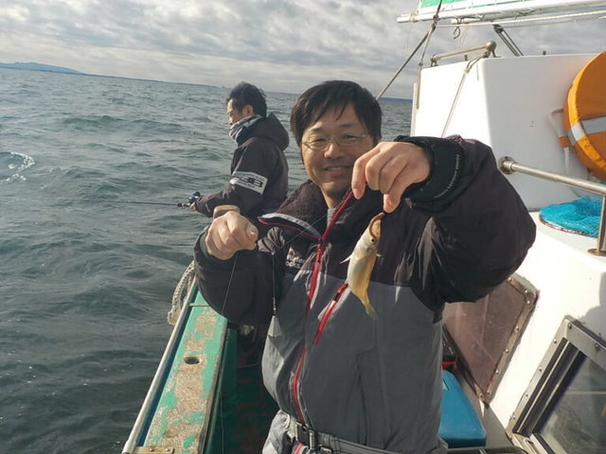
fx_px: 525
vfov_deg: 46.8
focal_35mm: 30
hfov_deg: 60.0
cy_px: 227
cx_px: 303
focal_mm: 4.1
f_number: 3.3
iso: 125
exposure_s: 1/2000
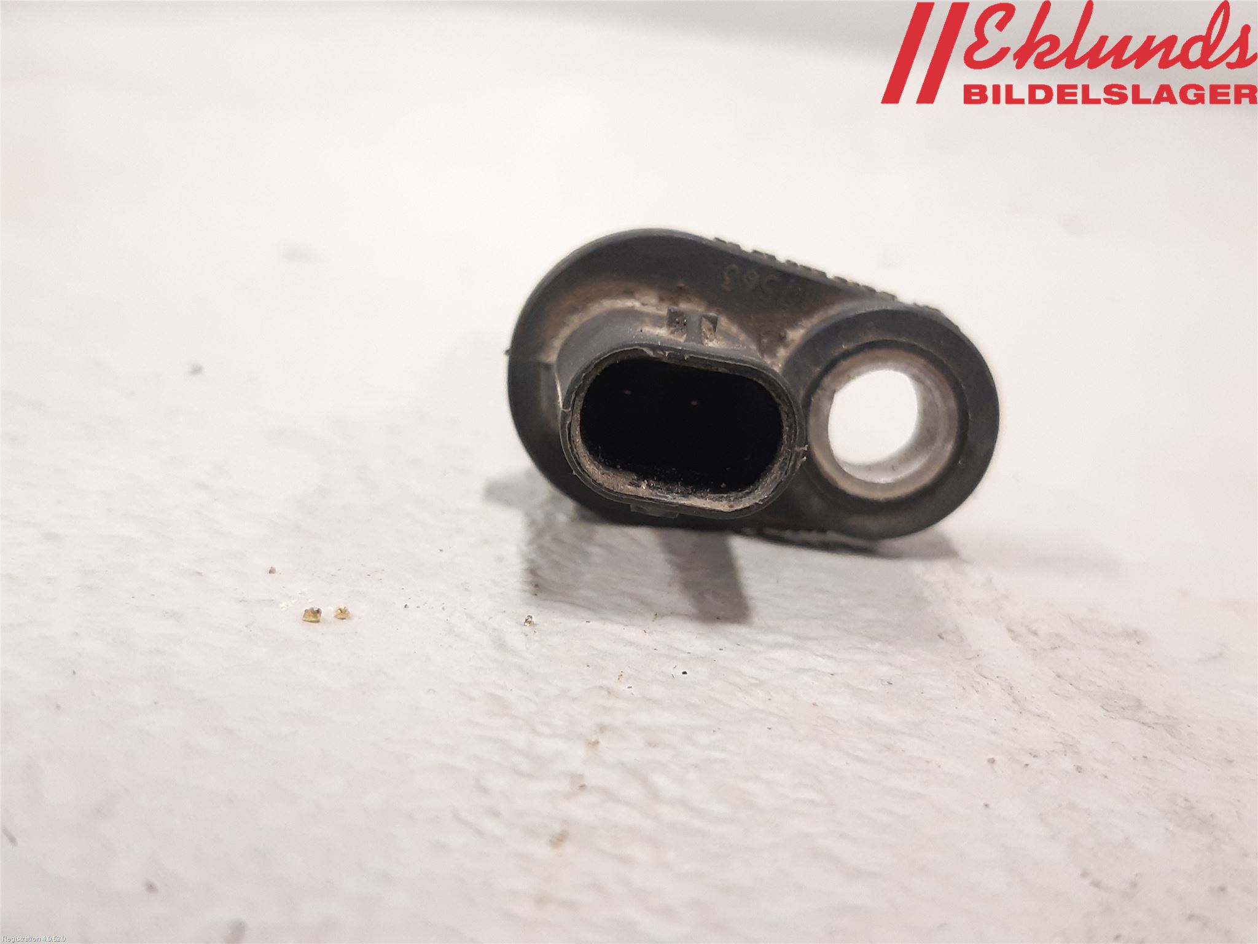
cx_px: 629
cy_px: 472
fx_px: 945
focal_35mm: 26
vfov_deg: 53.1
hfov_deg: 67.3
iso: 200
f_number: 1.7
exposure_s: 1/33
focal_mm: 3.93
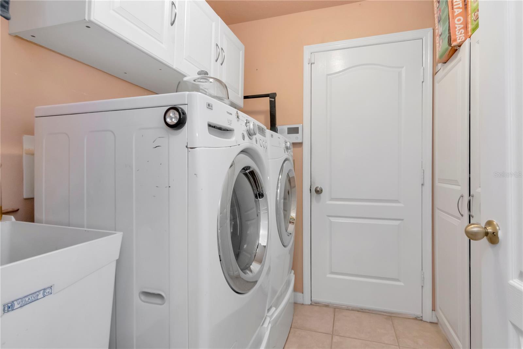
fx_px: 261
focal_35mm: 18
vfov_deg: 67.4
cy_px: 174
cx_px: 262
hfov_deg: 90.0
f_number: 13
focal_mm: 12
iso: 1600
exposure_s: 1/15
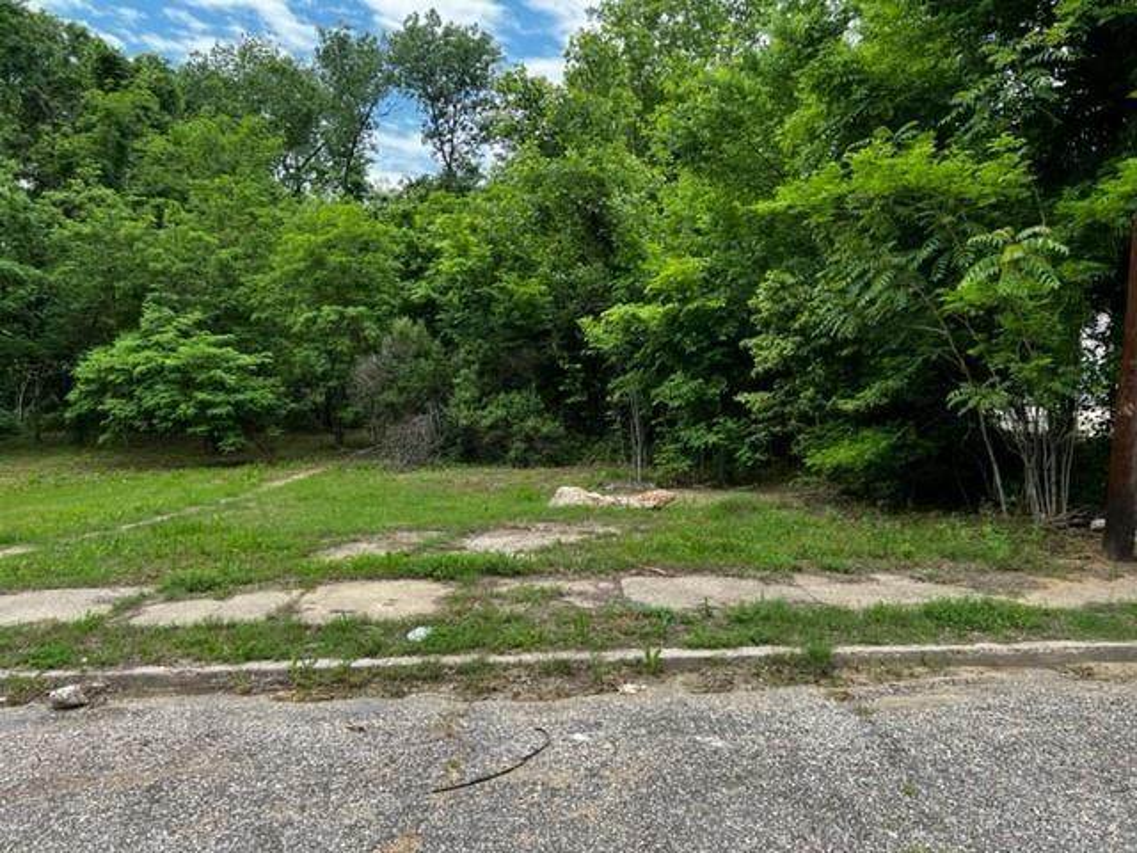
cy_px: 426
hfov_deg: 67.3
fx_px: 854
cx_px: 568
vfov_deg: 53.1
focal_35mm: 26
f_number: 1.5
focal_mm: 5.7
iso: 50
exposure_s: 1/1038
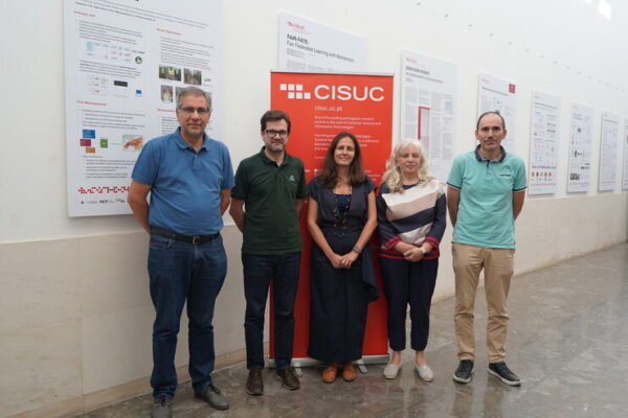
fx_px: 541
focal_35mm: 31
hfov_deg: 60.3
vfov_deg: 42.3
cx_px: 314
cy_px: 209
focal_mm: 31
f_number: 4
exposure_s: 1/160
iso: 1000
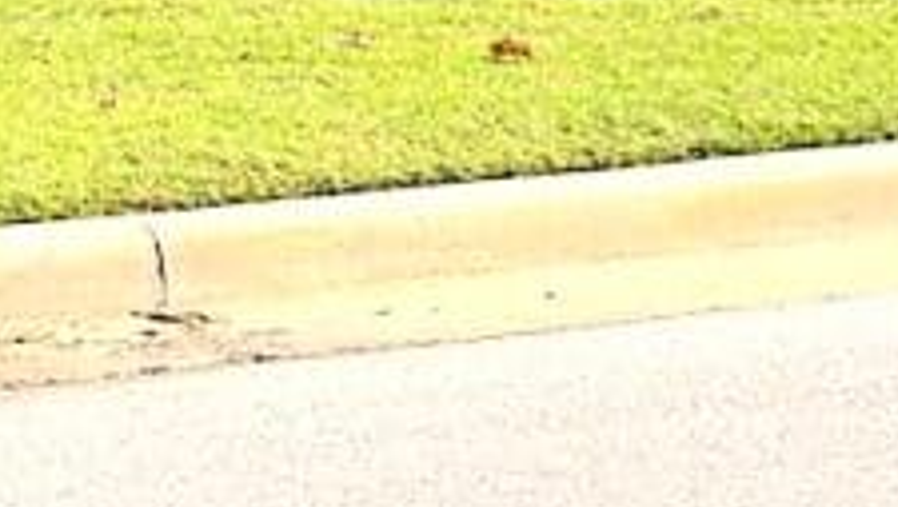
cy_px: -615
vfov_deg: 5.0
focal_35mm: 238
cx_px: -774
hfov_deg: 8.7
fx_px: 5672
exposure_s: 1/3096
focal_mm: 6.76
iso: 80
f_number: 1.78
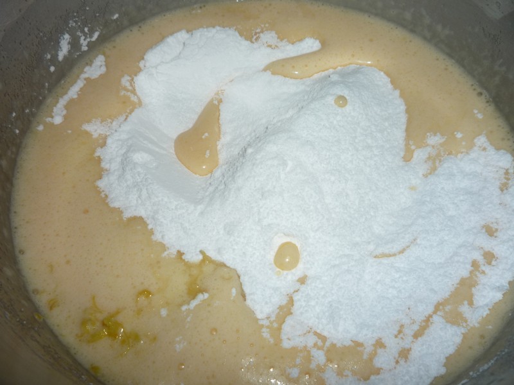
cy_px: 192
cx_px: 257
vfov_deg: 46.8
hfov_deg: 60.0
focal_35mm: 30
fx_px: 445
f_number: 4
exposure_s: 1/30
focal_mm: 5.2
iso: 100
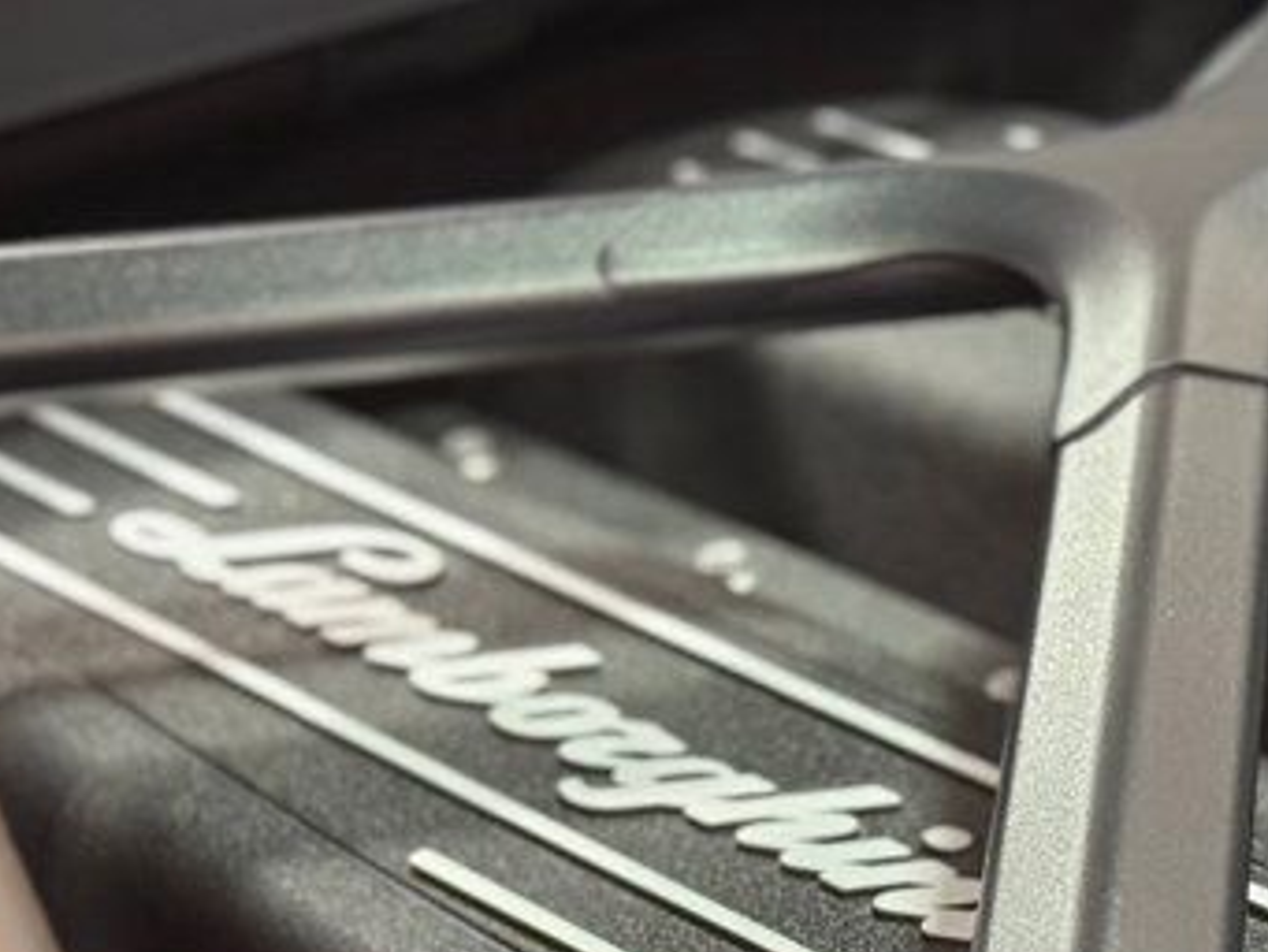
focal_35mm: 144
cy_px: 710
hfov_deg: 13.5
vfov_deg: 10.3
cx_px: 1238
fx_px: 5277
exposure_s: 1/120
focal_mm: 6.76
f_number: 1.78
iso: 320
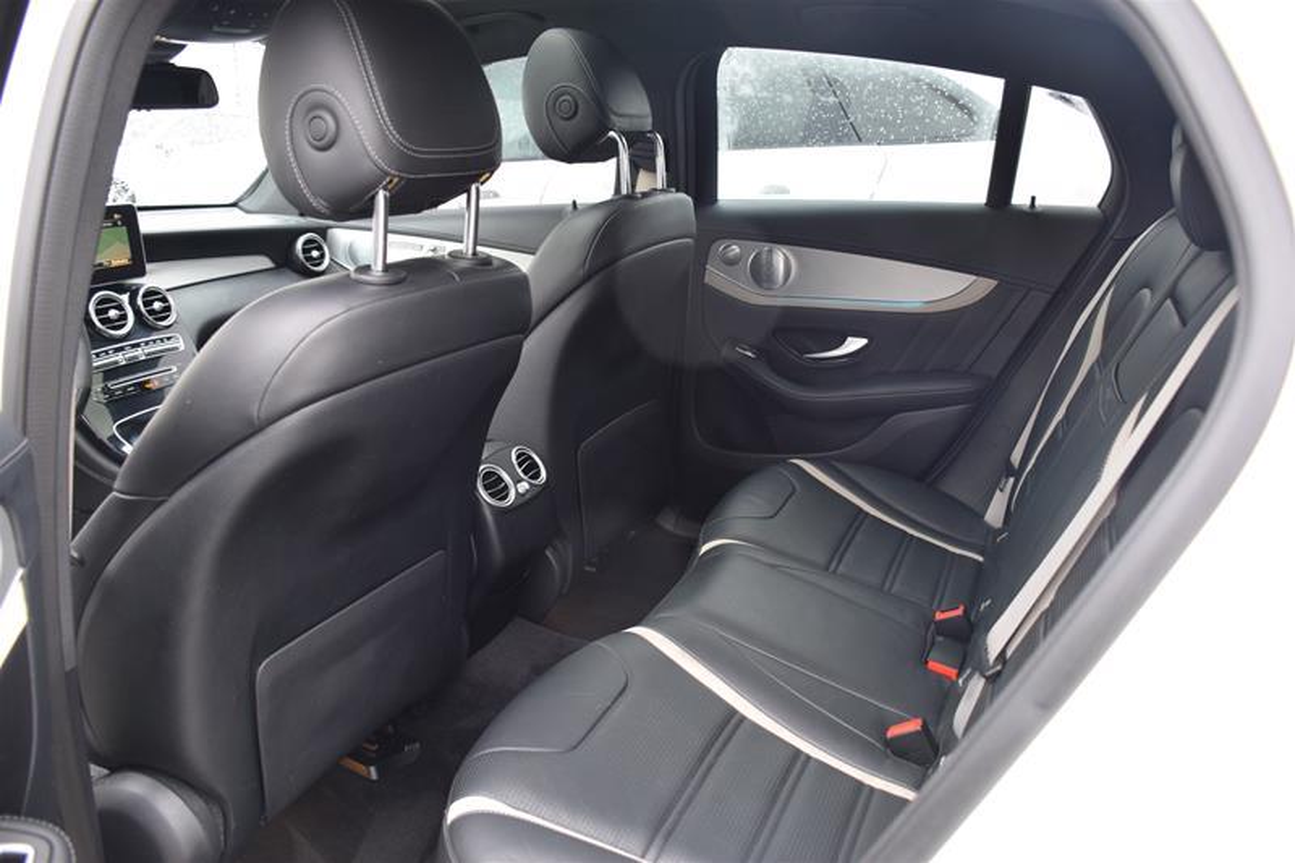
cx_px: 648
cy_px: 432
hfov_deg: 67.4
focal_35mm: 27
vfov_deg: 47.9
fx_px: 971
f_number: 3.5
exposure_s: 1/60
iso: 800
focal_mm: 18
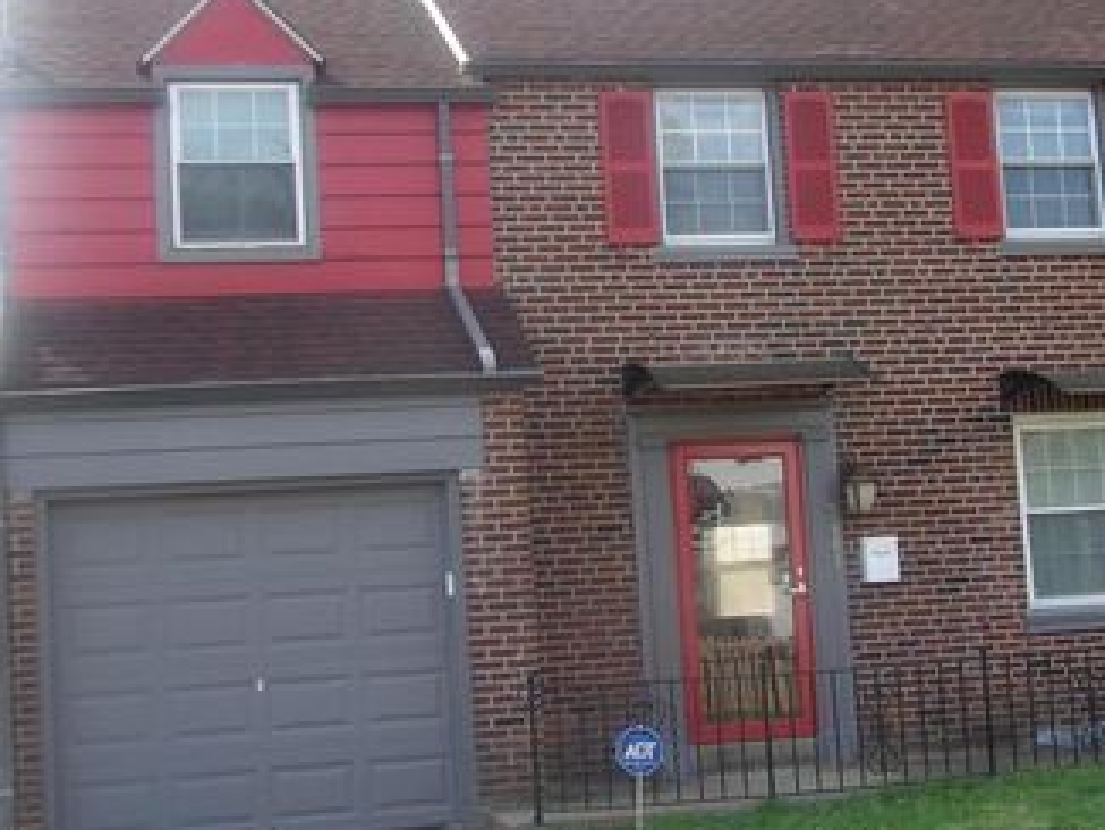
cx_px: 632
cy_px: 403
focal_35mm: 60
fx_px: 1916
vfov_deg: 24.4
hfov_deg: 32.1
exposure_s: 1/217
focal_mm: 7
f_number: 3.7
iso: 100
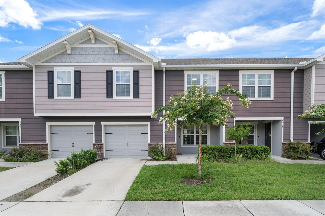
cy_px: 108
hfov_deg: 90.0
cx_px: 162
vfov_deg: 67.4
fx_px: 162
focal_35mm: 18
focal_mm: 18
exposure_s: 1/160
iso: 320
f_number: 8
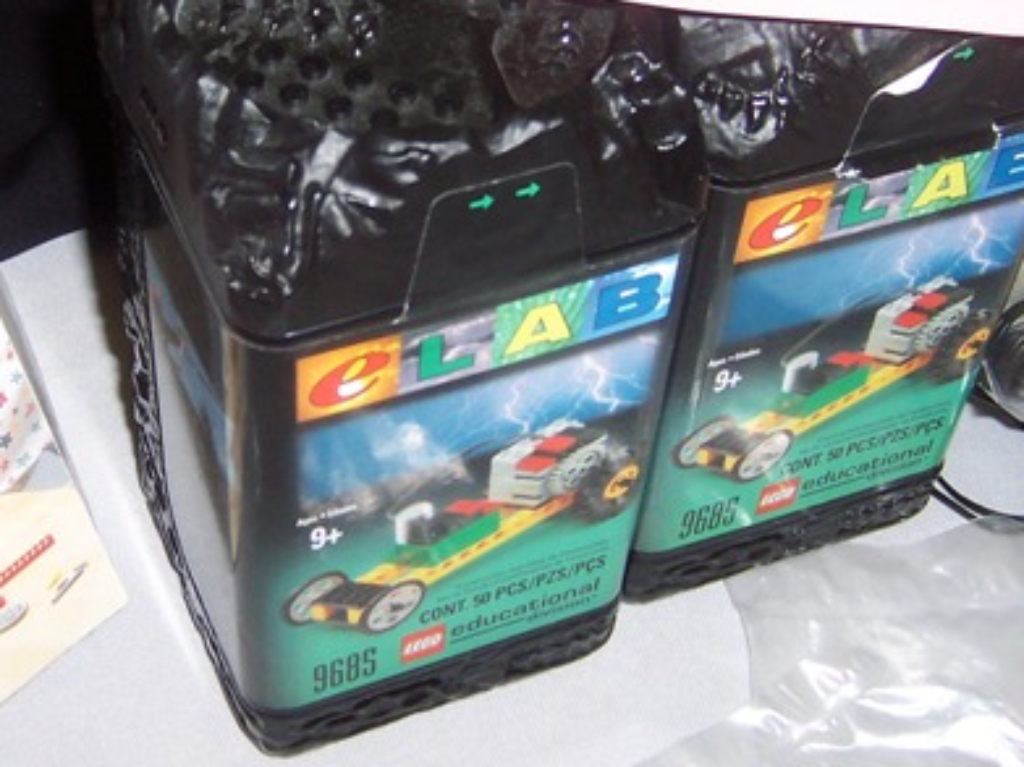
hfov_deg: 32.5
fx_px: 1745
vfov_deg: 24.7
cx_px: 377
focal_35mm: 59
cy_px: 264
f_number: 2.8
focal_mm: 5.6
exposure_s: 1/60
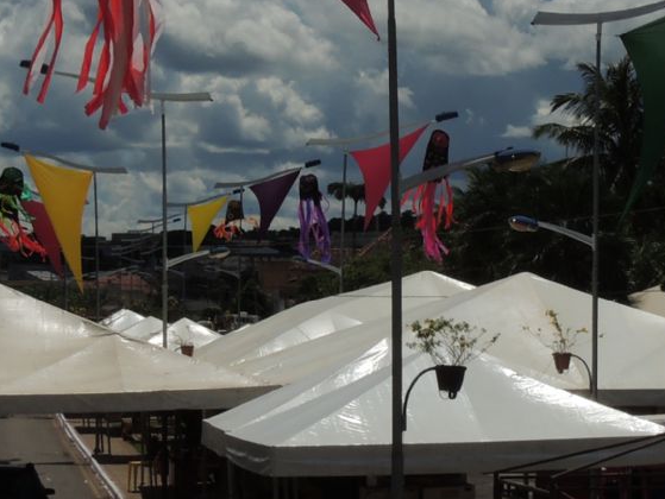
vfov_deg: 10.4
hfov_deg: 13.8
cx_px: 359
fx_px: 2749
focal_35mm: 143
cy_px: 271
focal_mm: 8.9
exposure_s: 1/1600
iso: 100
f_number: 7.1
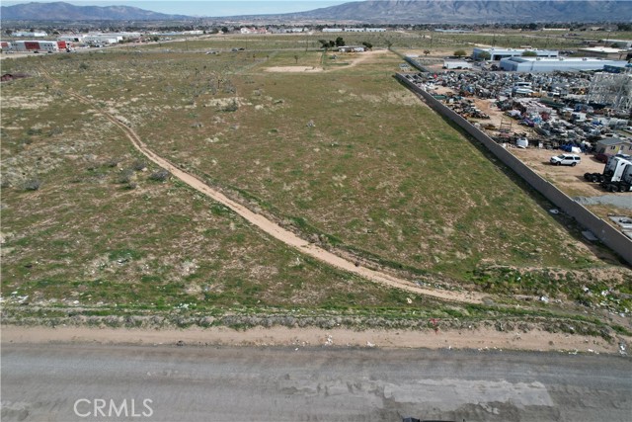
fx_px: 386
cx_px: 316
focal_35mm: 22
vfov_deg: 57.3
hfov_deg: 78.6
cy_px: 211
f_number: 2.8
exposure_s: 1/2000
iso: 100
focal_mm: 8.38
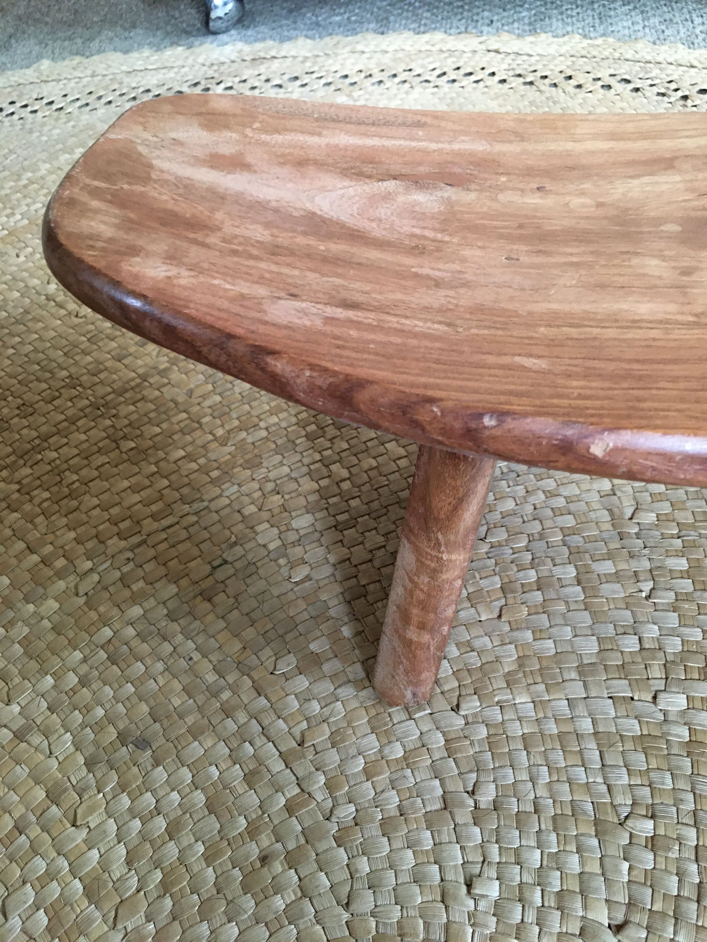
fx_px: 790
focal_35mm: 29
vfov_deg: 61.7
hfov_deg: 48.2
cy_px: 471
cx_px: 354
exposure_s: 1/25
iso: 200
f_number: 2.2
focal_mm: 4.15
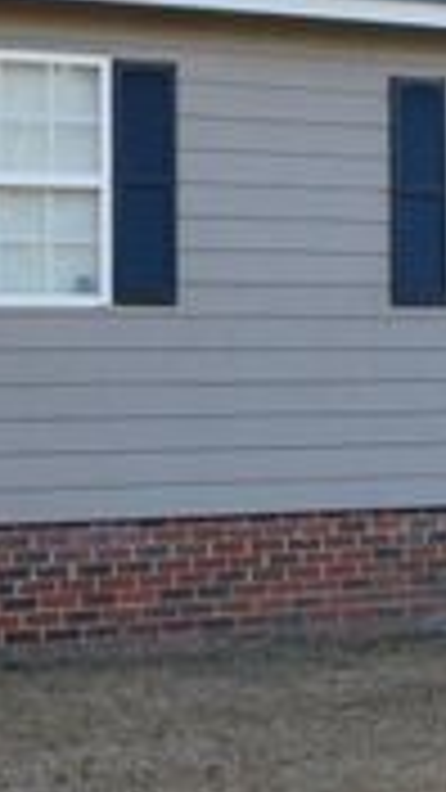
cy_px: 308
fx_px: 1955
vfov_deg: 22.9
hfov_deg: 12.9
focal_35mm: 93
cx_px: 423
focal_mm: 5.3
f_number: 3.2
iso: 125
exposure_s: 1/160
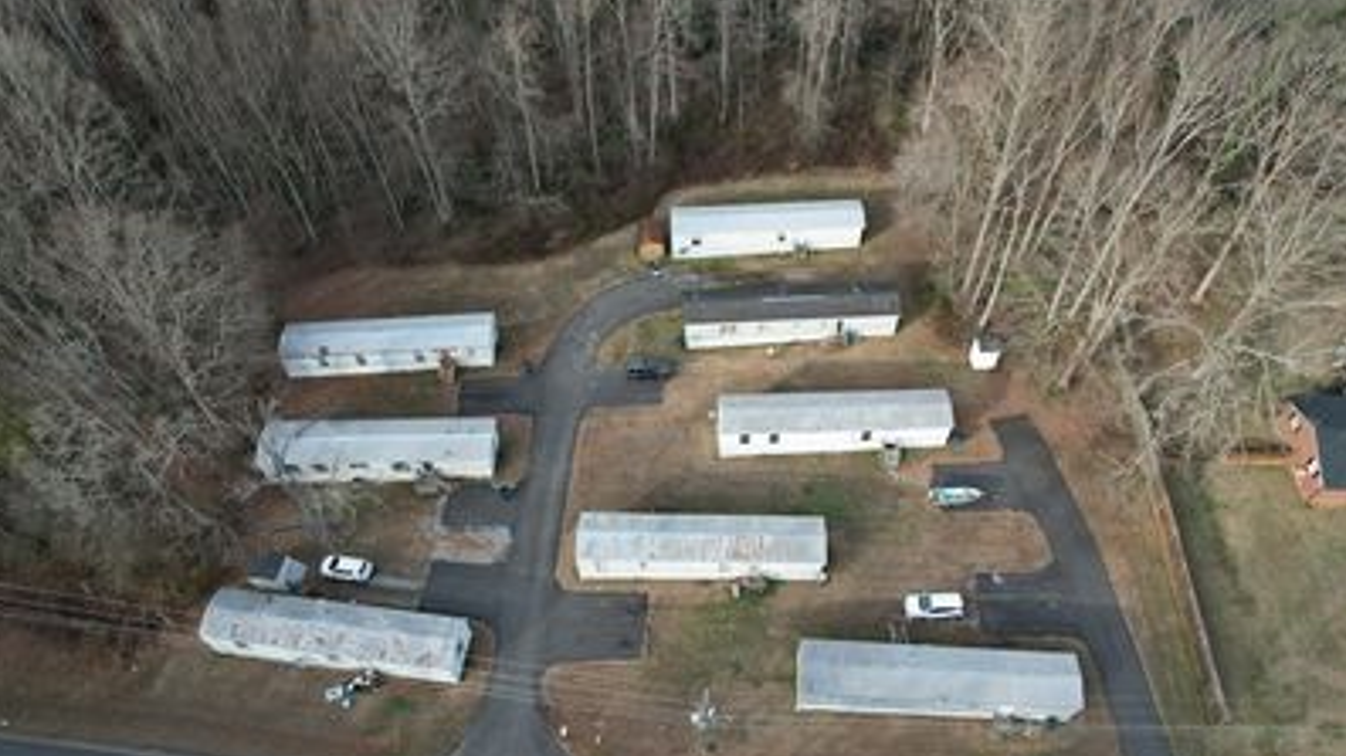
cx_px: 705
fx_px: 892
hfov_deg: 74.0
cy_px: 453
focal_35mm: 25
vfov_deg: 45.7
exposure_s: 1/640
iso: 130
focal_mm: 8.38
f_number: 2.8
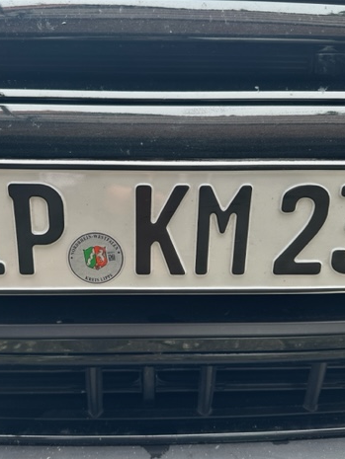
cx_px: 145
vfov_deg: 55.3
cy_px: 230
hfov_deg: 42.8
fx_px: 438
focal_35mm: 33
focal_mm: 6.86
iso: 80
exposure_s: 1/121
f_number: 1.78
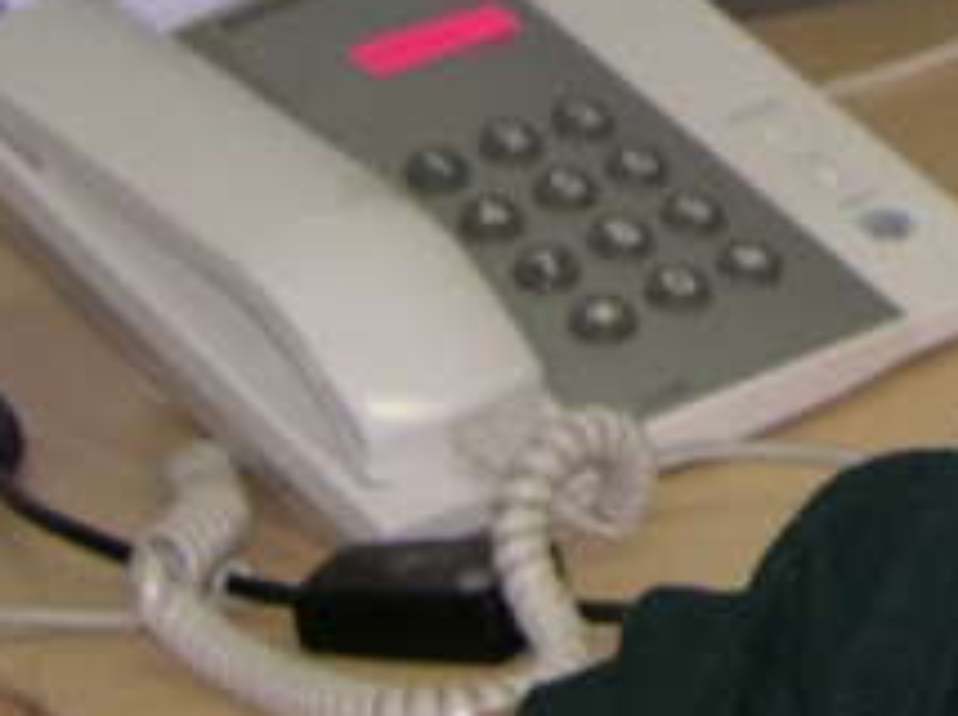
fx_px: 5031
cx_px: 1768
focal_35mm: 182
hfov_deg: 10.2
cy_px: -743
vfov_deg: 7.8
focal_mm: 8
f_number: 2.8
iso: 100
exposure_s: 1/60
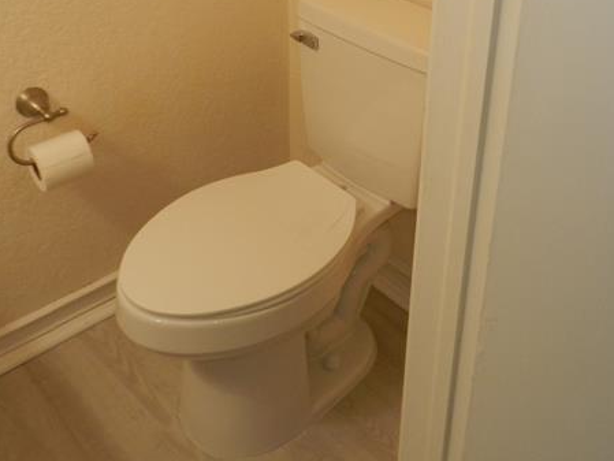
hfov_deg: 45.7
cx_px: 345
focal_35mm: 41
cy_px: 63
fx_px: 727
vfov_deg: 33.6
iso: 200
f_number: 3.4
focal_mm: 4
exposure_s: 1/30
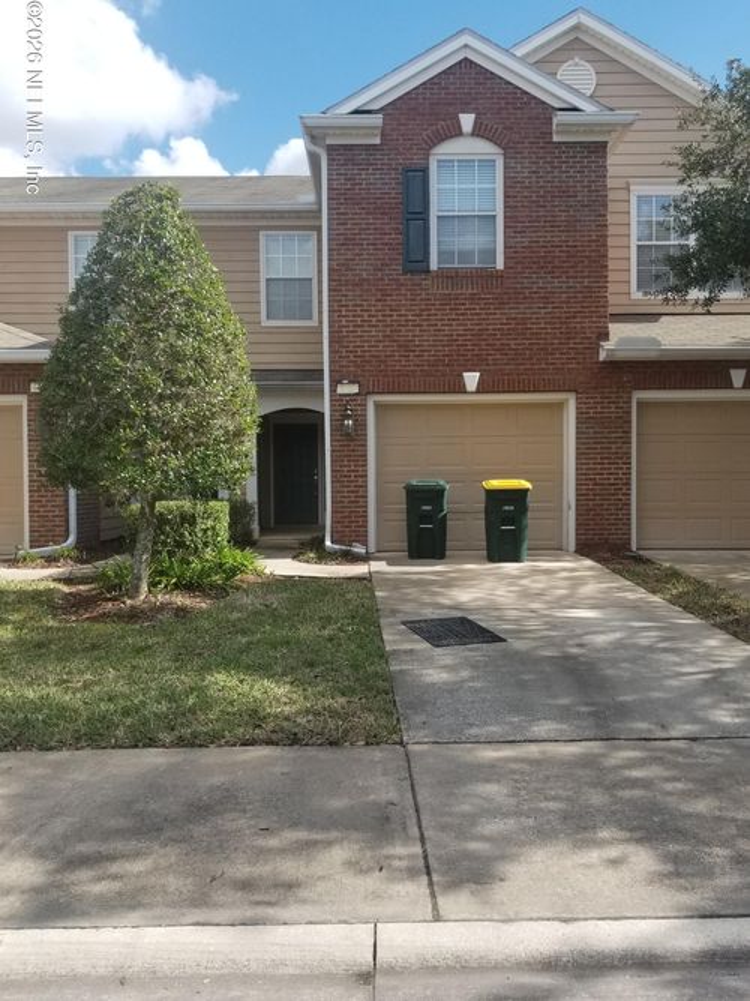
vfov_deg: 67.3
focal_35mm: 26
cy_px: 500
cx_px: 375
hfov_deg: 53.0
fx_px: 751
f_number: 1.7
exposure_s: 1/1876
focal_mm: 4.25
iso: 50
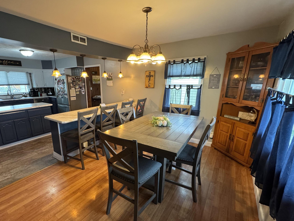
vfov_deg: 74.6
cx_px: 127
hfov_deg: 90.5
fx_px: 144
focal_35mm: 17
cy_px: 120
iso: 320
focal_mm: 2.22
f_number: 2.2
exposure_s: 1/60
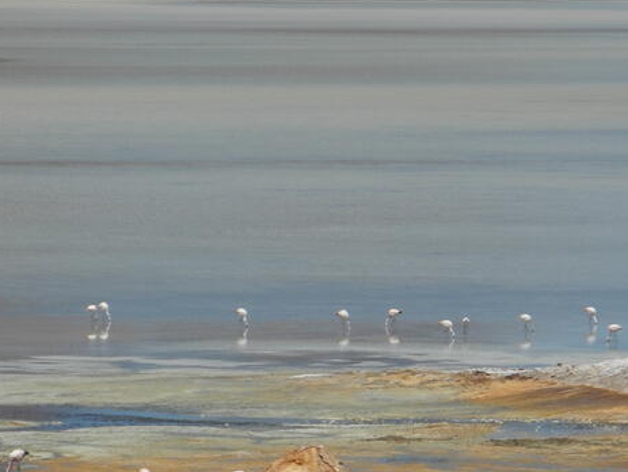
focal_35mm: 442
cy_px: 388
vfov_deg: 3.4
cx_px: 438
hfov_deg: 4.5
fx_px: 8025
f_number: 5.6
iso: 100
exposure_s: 1/1000
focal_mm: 42.6
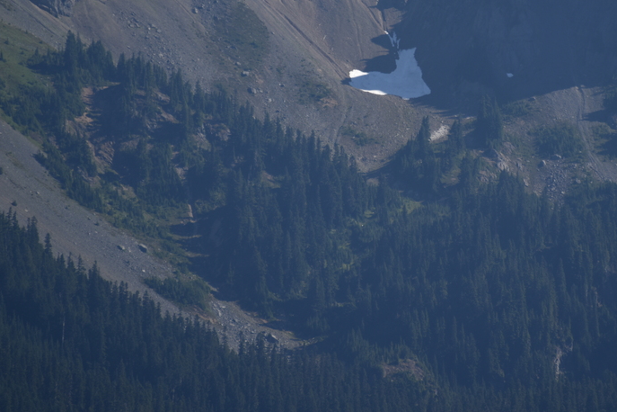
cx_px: 408
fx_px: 9580
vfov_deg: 2.5
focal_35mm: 559
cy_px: 58
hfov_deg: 3.7
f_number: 6.3
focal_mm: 300
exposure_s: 1/640
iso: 100
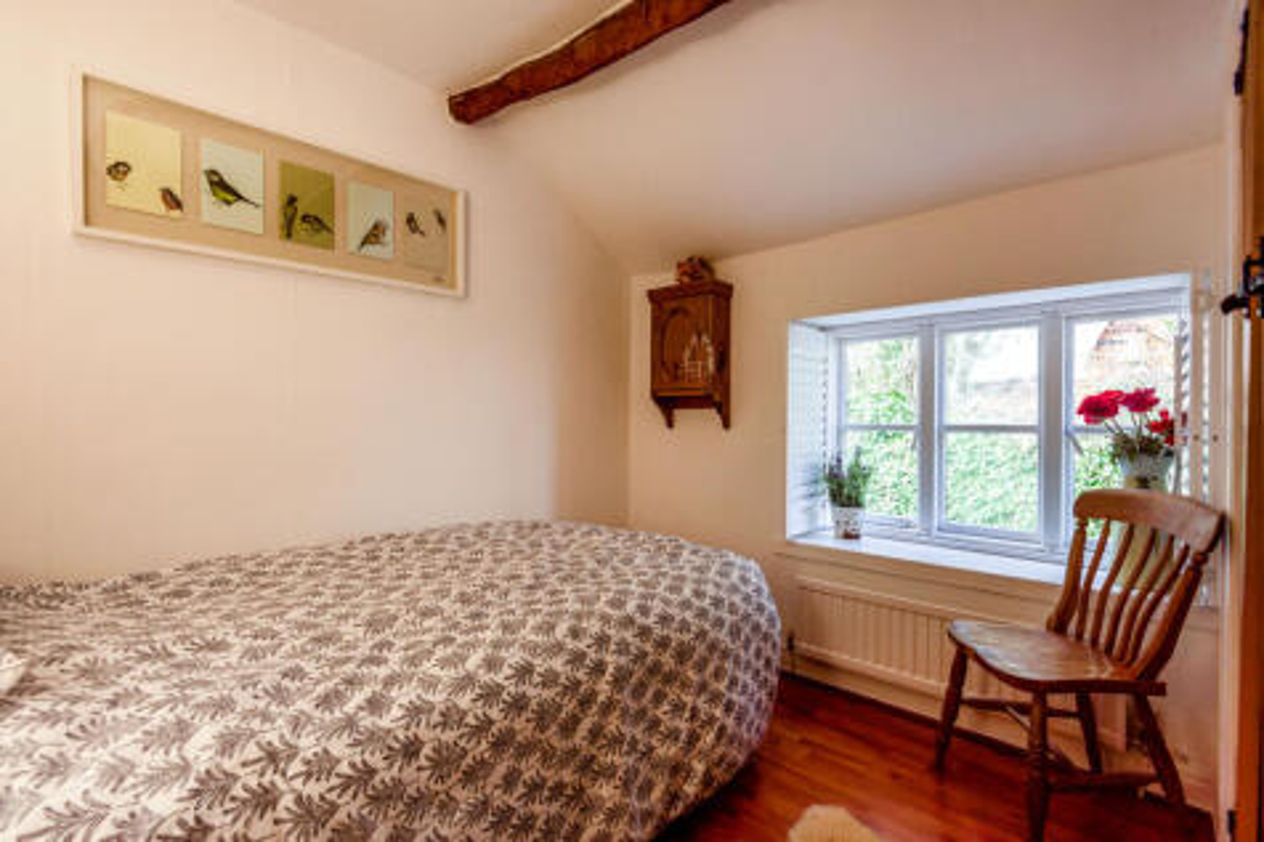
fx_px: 562
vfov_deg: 73.7
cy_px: 421
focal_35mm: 16
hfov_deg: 96.8
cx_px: 632
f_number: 8
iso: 100
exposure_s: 1/30
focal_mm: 16
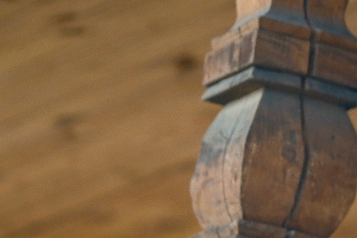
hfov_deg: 5.0
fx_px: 4047
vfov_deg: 3.4
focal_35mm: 408
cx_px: 555
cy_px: 106
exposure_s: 1/6400
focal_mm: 75
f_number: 1.2
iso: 640
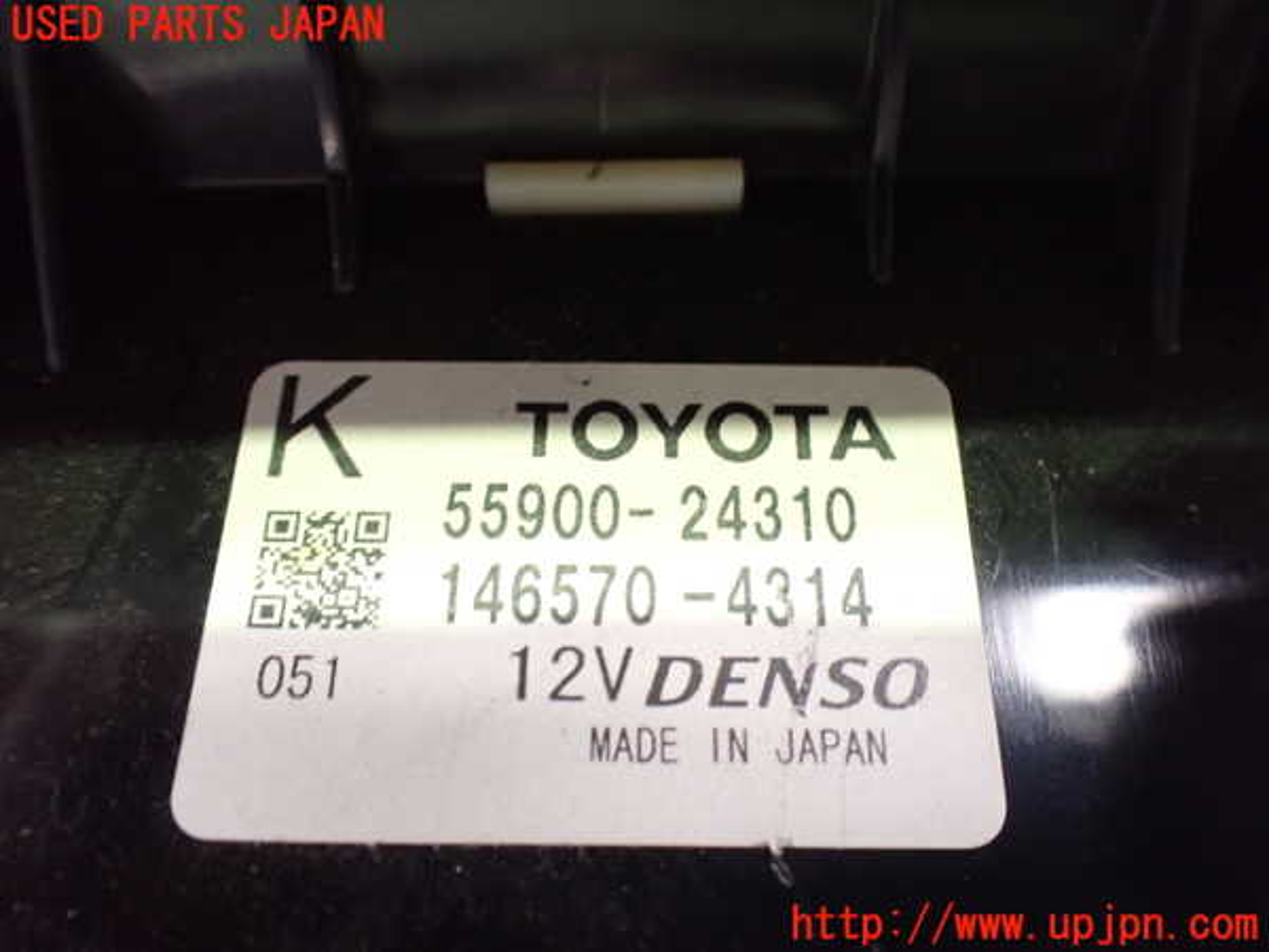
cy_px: 476
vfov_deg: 46.8
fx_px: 1100
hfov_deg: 60.0
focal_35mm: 30
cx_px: 634
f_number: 2.3
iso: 1250
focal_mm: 5.4
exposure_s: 1/30
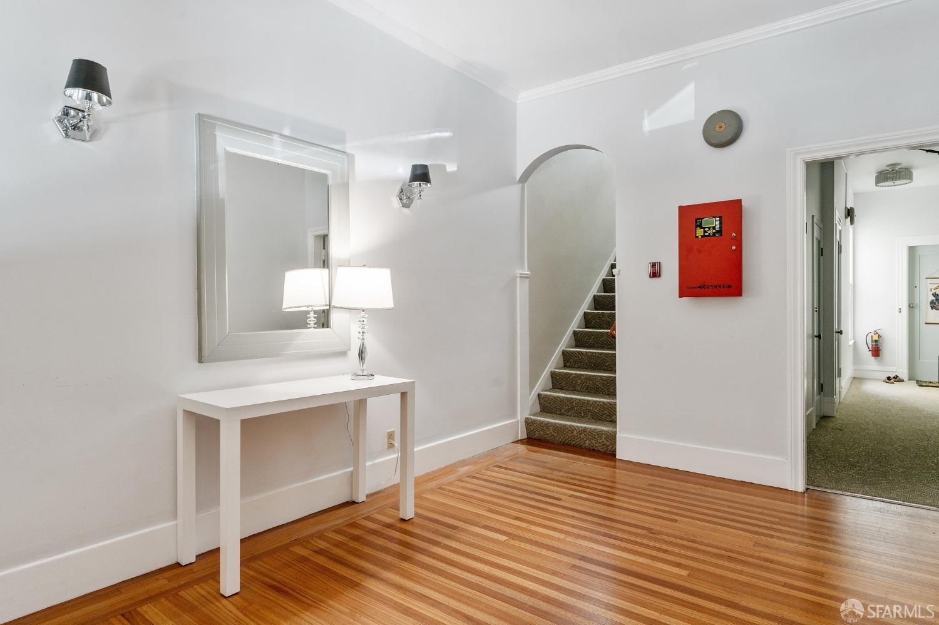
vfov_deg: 61.9
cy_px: 312
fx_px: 521
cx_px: 470
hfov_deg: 84.0
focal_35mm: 20
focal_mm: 20
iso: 320
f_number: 8
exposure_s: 1/3
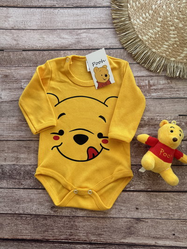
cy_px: 124
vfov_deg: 71.6
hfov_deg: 56.8
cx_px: 94
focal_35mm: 24
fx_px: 173
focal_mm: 6.76
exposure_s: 1/443
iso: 80
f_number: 1.78
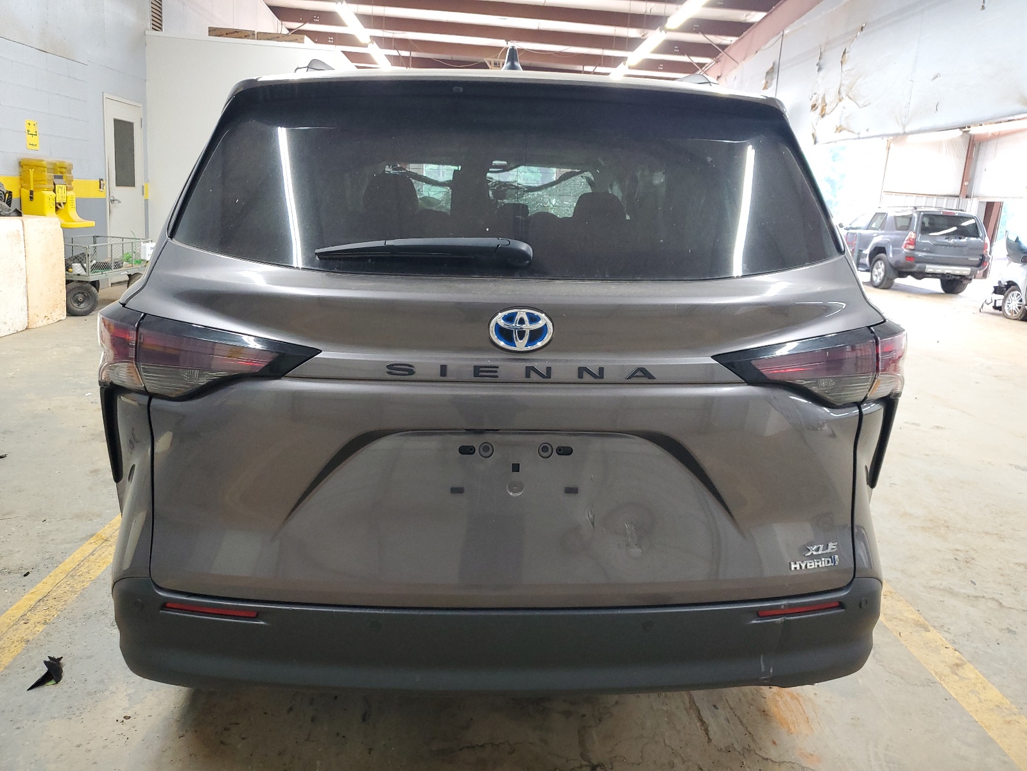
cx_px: 514
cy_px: 386
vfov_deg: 53.1
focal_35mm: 26
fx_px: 771
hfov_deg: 67.3
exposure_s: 1/60.2
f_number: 1.5
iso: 149
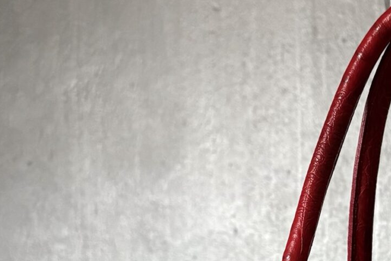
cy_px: 265
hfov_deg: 21.4
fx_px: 967
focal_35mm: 89
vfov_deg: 15.1
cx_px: 456
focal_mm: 6.76
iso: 400
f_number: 1.78
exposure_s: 1/60
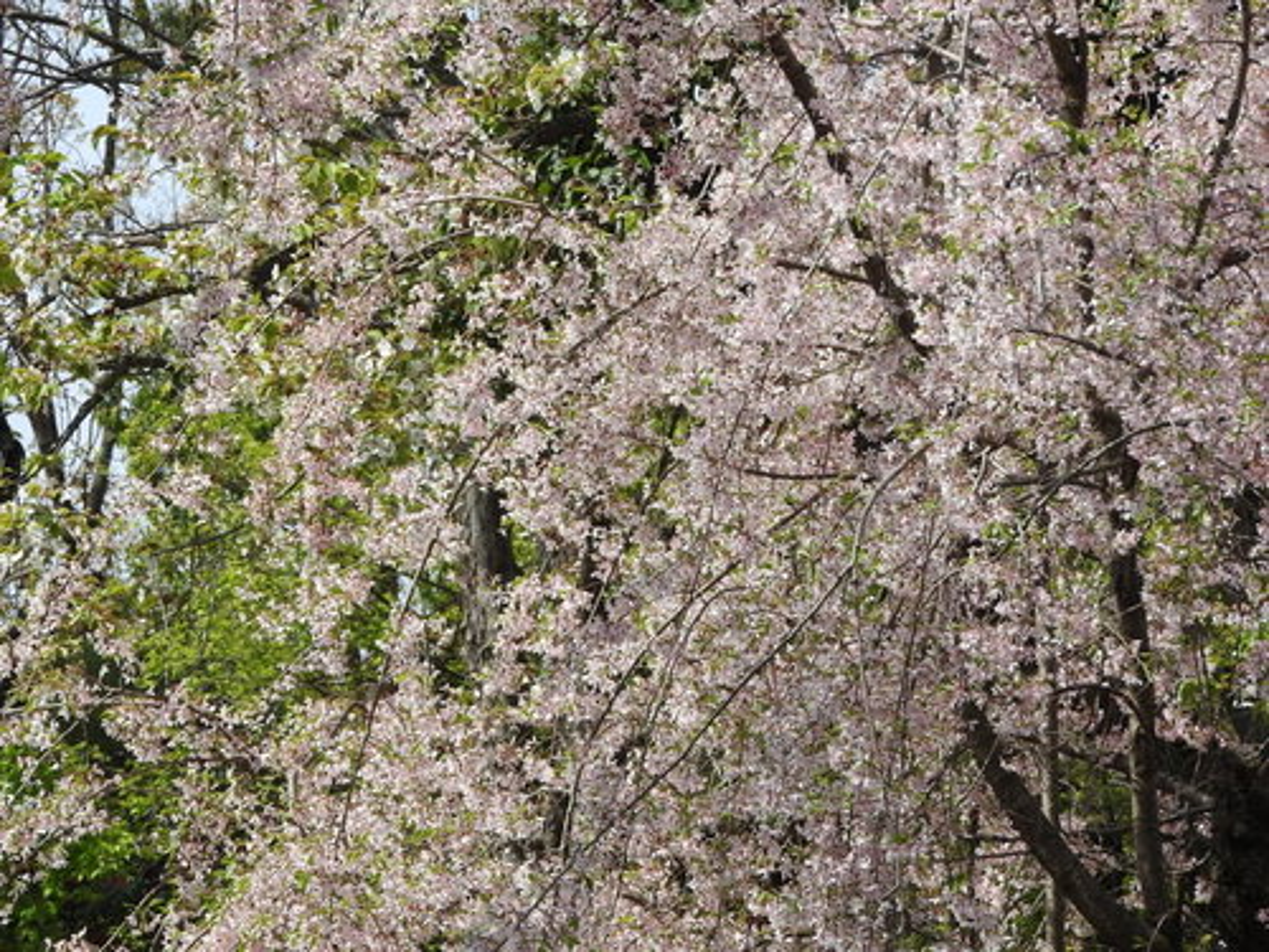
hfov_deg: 7.3
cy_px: 476
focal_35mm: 270
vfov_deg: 5.5
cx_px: 634
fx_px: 9898
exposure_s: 1/500
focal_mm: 48.4
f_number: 5.5
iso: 100
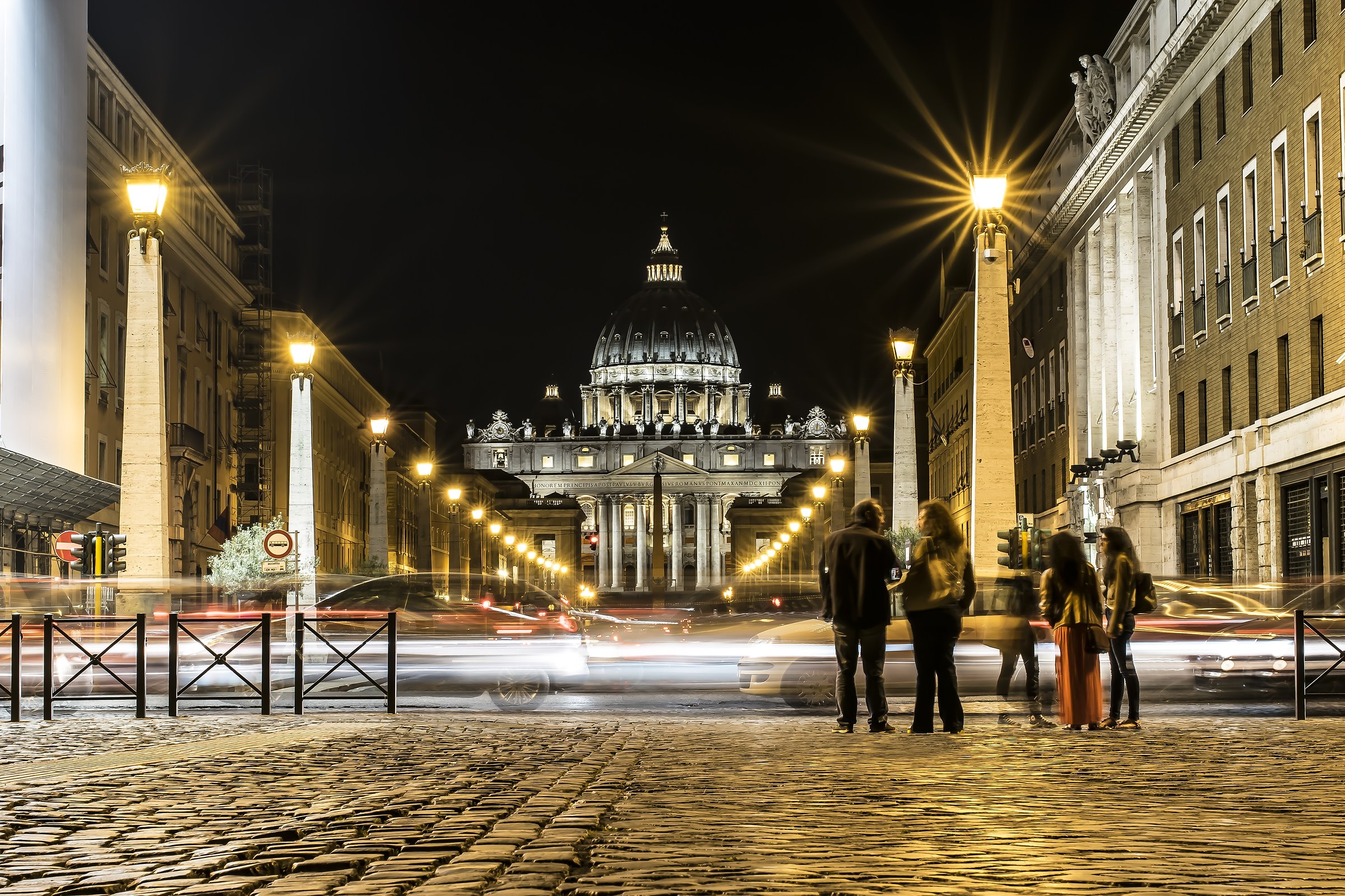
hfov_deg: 27.0
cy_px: 448
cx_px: 672
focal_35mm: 75
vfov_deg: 18.2
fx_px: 2801
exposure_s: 8
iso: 100
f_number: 14
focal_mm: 50
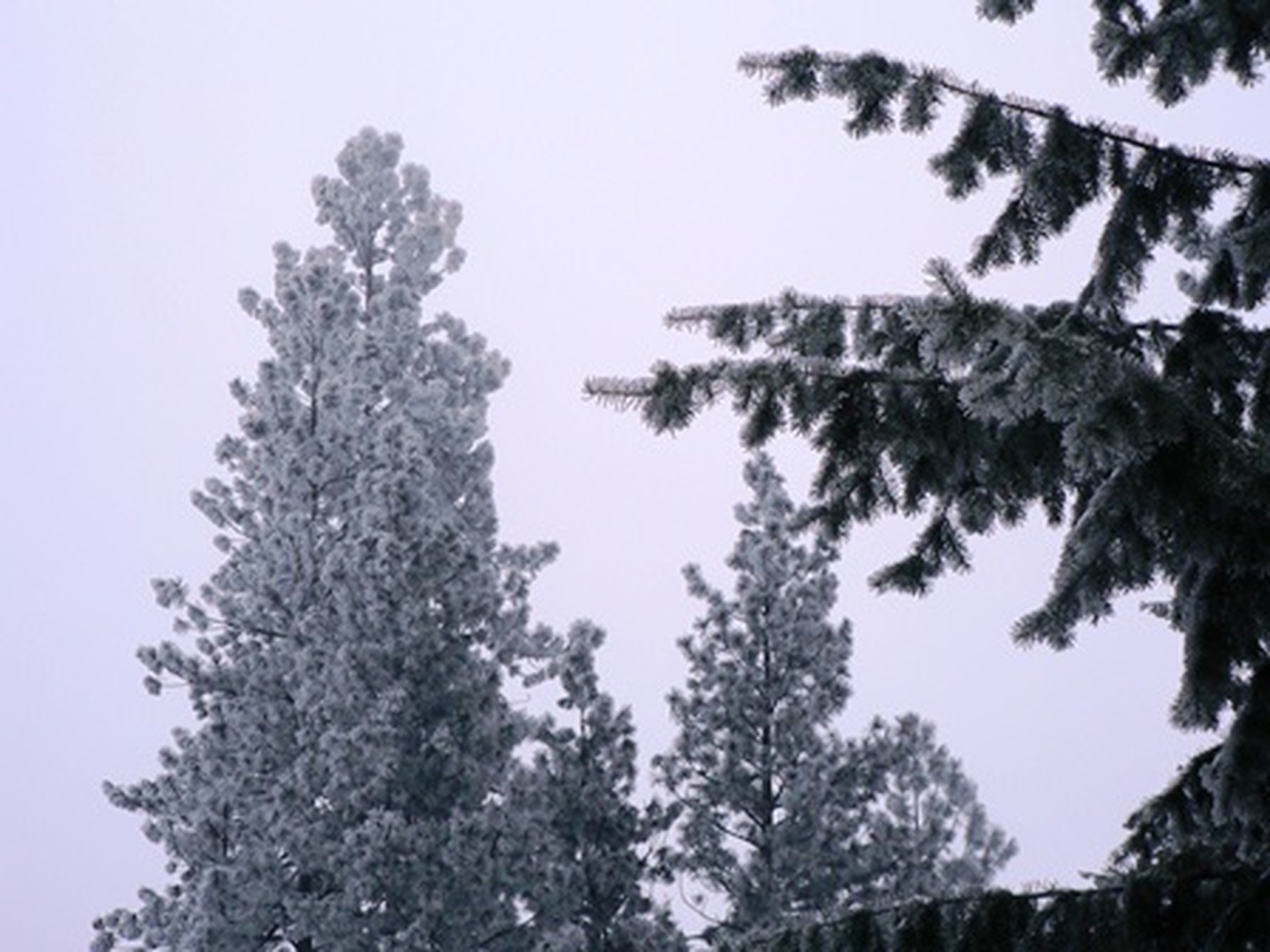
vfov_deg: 17.0
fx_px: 3192
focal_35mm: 87
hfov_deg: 22.5
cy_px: 476
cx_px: 635
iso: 200
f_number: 3.2
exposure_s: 1/20
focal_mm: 14.5
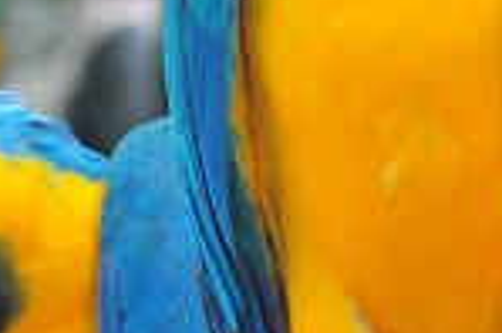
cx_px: -371
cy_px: 24
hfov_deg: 1.1
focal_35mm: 1808
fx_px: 25184
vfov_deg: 0.8
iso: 200
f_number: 7.1
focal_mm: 300
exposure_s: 1/50
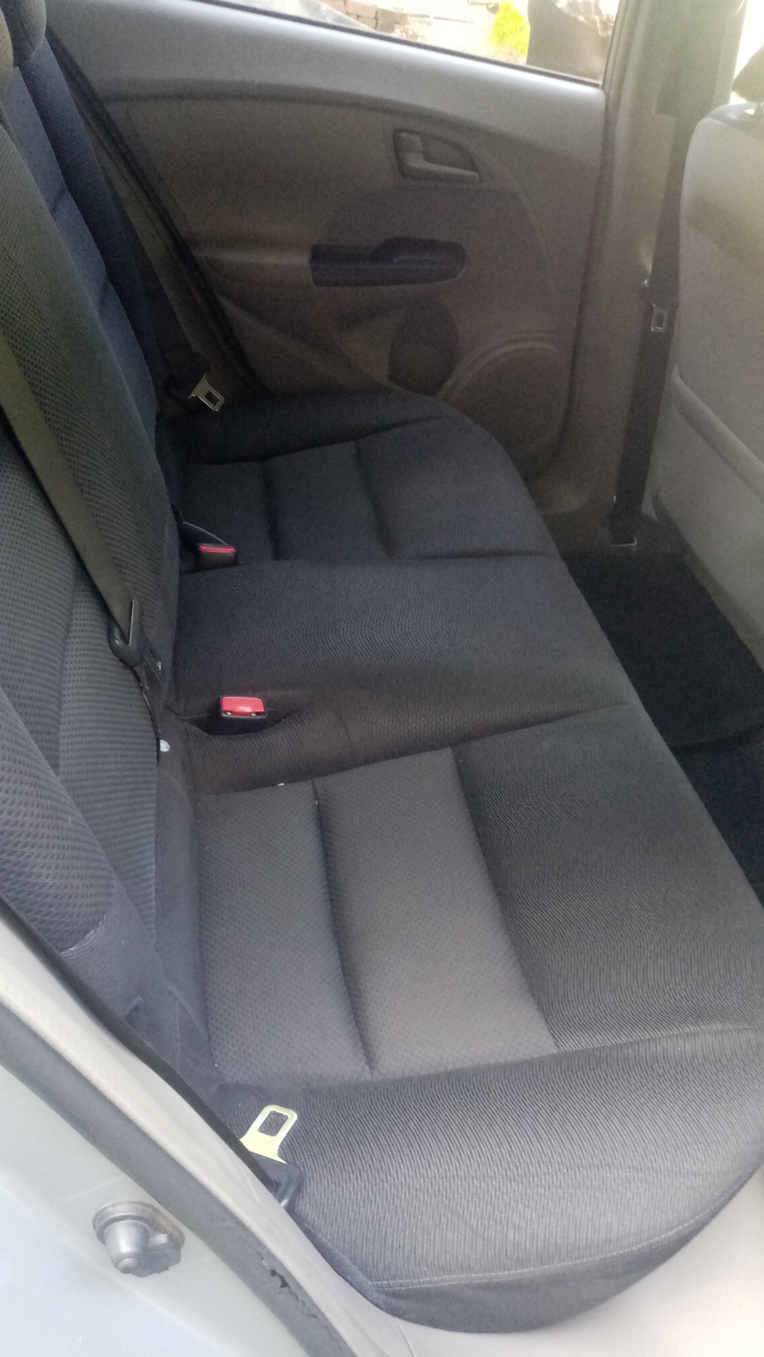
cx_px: 313
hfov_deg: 40.0
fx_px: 1044
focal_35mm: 29
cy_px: 672
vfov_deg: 66.1
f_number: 1.8
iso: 349
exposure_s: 1/33.3
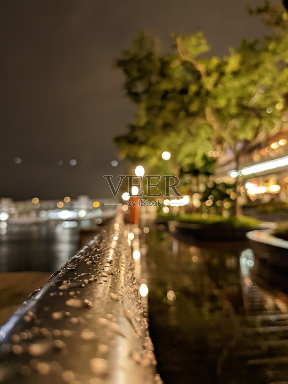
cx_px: 144
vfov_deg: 65.3
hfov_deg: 51.4
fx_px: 300
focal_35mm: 27
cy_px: 192
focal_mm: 4.38
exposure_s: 1/2.38
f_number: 1.73
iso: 56
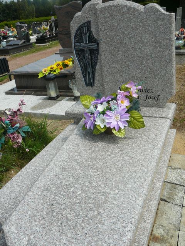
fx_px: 249
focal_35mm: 35
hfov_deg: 40.7
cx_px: 92
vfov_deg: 52.6
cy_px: 123
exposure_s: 1/640
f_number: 5
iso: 80
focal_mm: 5.2
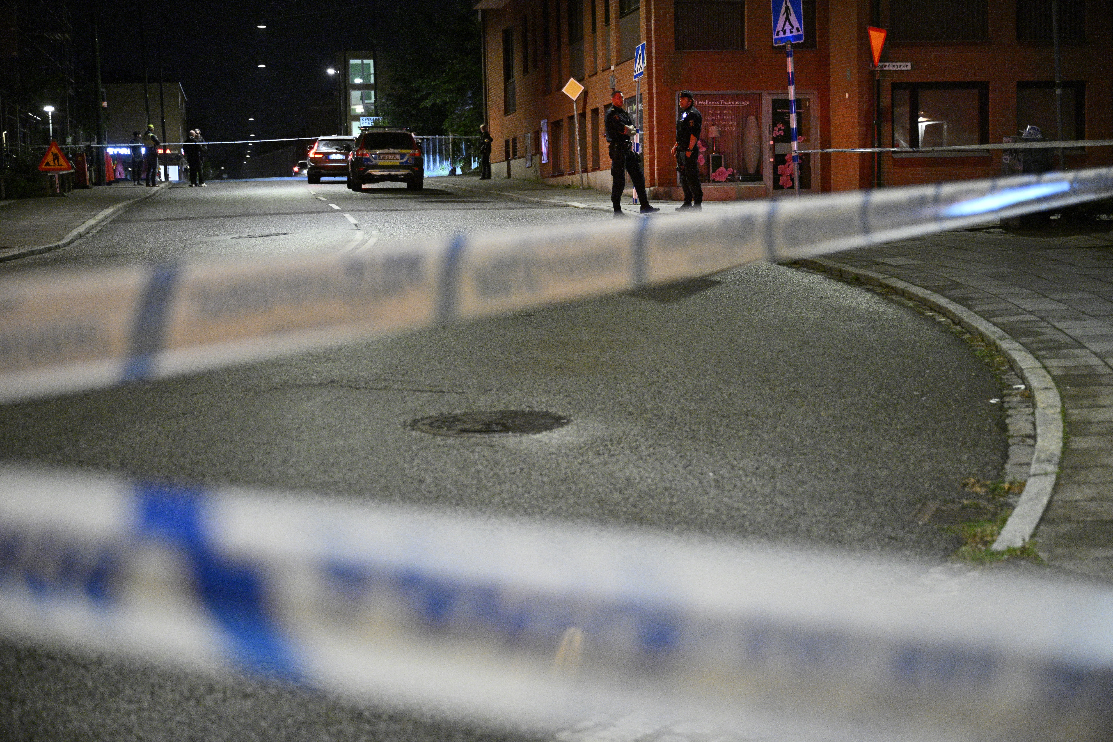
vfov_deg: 24.2
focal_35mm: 56
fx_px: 1731
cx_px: 556
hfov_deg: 35.6
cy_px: 371
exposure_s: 1/100
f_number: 2.8
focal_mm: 56
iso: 7200
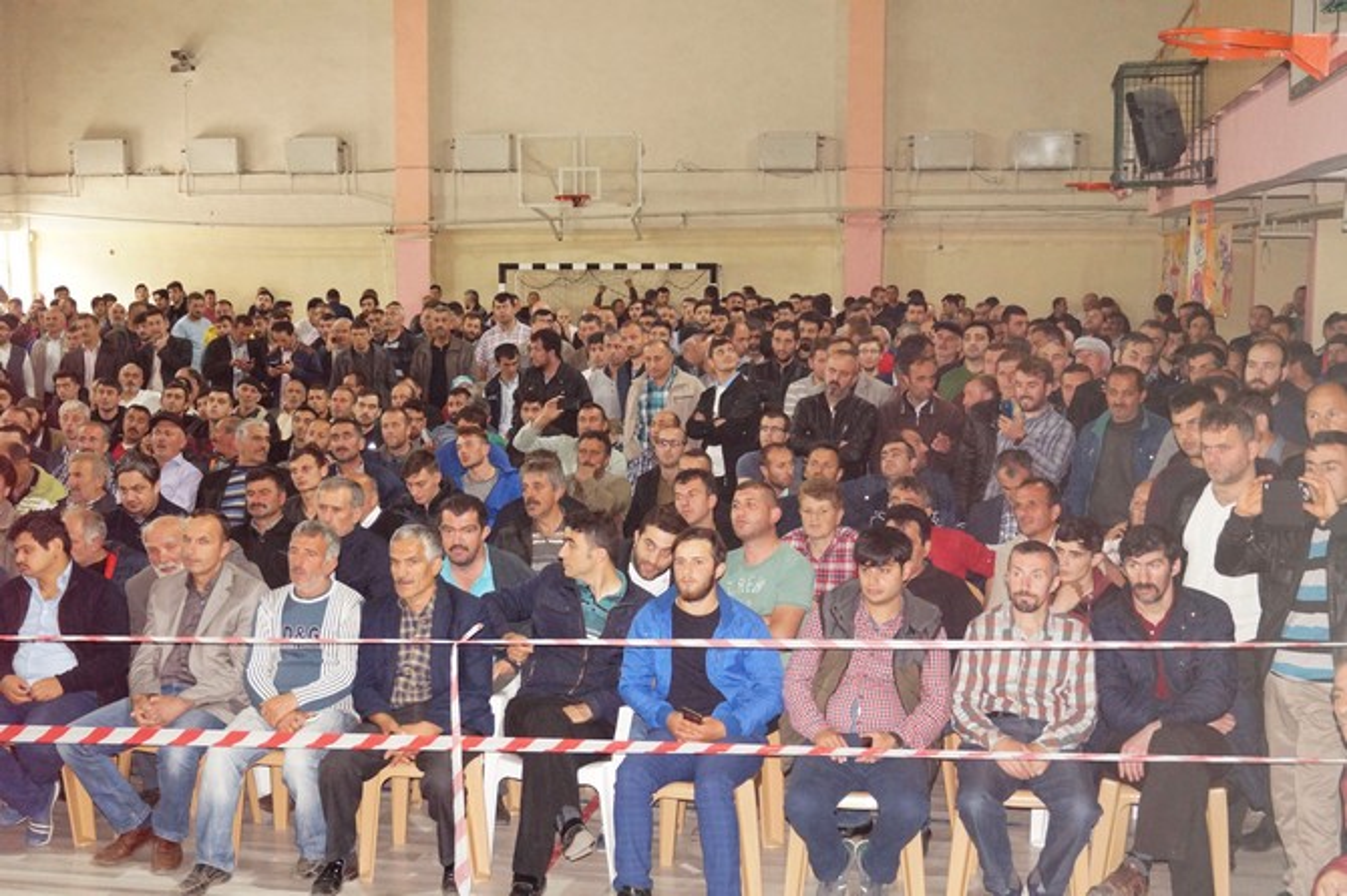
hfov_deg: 43.6
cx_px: 674
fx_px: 1683
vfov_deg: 29.8
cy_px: 448
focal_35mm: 45
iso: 3200
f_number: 4.5
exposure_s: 1/60
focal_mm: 30
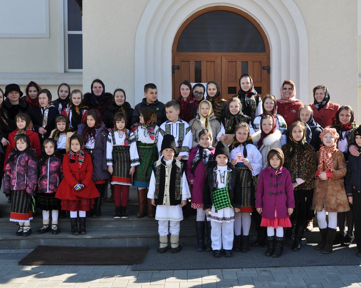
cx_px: 196
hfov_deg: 39.5
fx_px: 502
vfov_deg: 32.1
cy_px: 147
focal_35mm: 47
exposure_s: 1/200
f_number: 7.1
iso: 200
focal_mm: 24
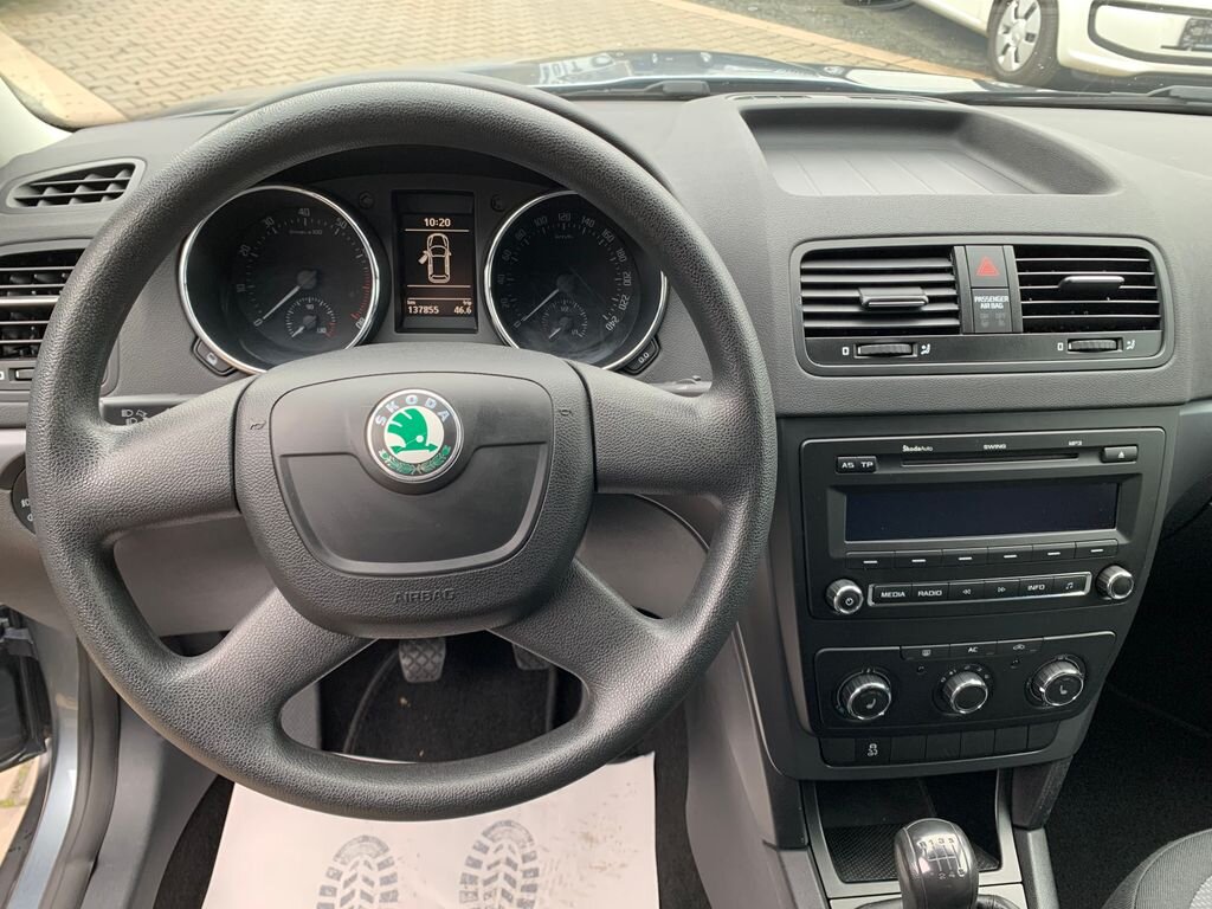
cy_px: 454
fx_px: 910
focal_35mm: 26
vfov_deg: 53.1
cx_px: 606
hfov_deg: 67.3
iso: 100
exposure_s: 1/95
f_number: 1.8
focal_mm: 4.25
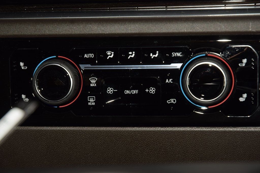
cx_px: 130
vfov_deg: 13.0
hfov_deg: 19.5
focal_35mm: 105
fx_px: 758
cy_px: 86
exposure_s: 1/125
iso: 100
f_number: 8
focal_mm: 70
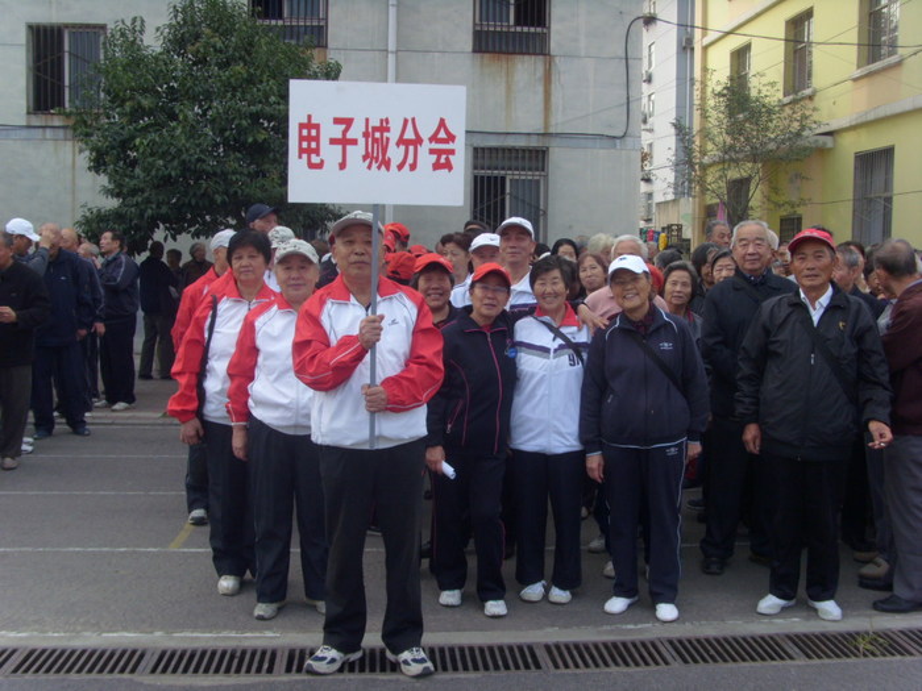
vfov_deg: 39.7
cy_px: 346
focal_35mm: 36
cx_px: 461
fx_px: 959
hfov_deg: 51.4
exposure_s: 1/250
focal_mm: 6
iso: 80
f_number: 3.5
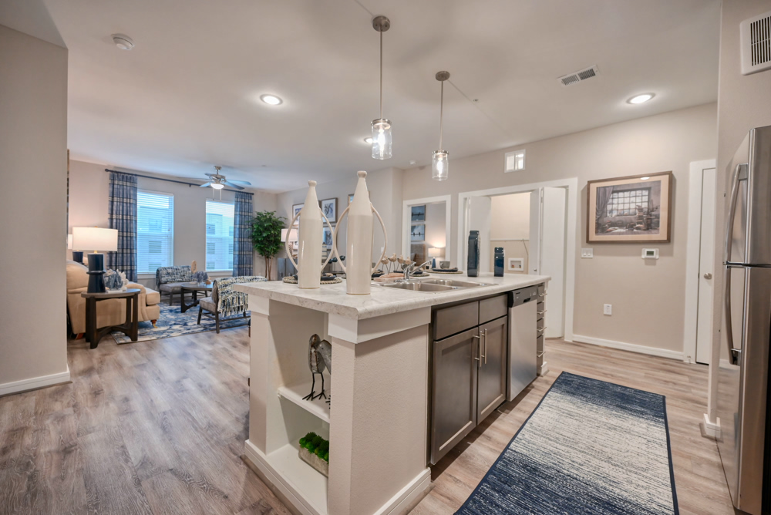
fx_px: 300
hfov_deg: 104.2
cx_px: 386
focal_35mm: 14
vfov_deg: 81.3
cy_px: 258
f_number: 4
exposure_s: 1/125
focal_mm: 14
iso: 2000
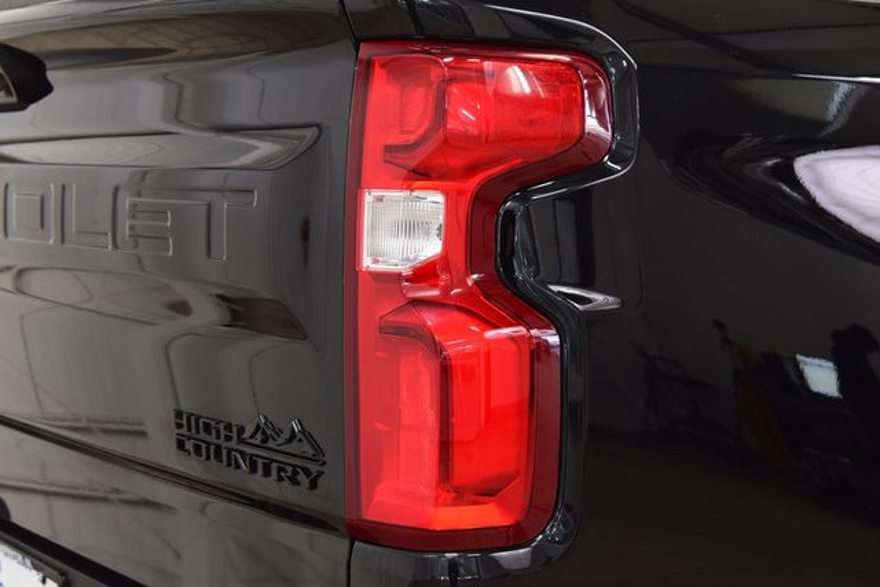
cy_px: 294
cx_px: 440
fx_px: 1760
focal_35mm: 72
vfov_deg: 18.9
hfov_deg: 28.1
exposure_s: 1/15
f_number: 6.3
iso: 1000
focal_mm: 48
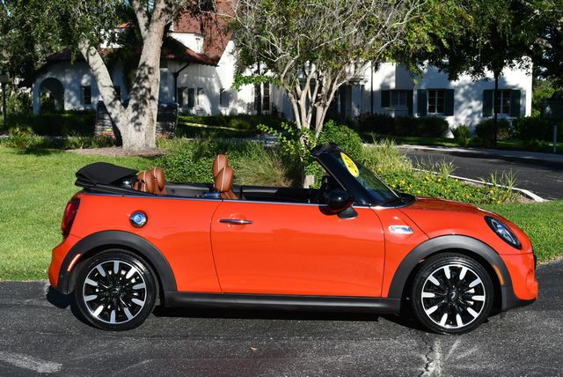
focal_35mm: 56
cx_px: 282
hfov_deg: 35.6
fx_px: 877
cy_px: 188
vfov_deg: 24.2
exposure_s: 1/250
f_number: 8
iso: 100
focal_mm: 28
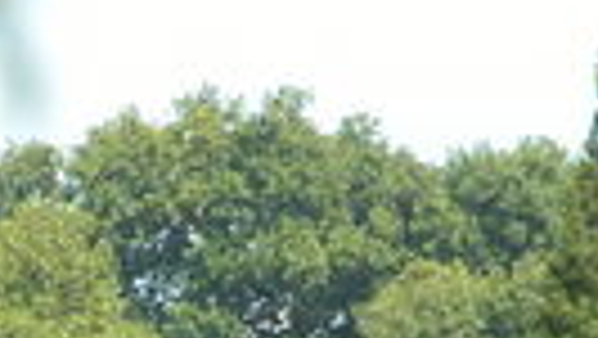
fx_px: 14597
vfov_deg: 1.3
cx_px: 27
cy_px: 523
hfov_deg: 2.3
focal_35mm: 920
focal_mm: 71.2
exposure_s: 1/244
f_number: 4.7
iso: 100
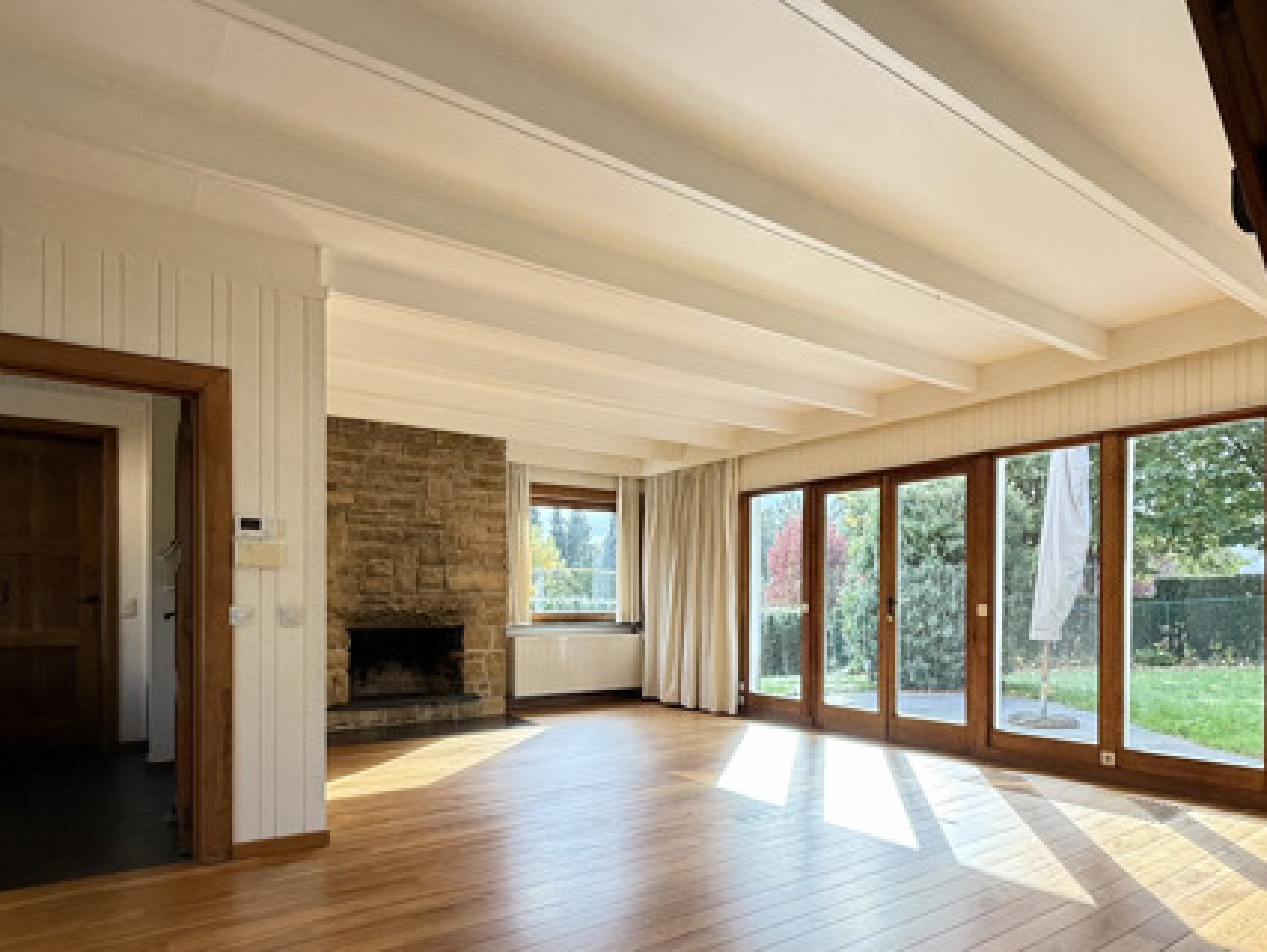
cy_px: 601
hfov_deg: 78.4
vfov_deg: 62.5
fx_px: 769
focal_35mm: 21
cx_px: 733
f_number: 2.2
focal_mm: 2.22
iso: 64
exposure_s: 1/116
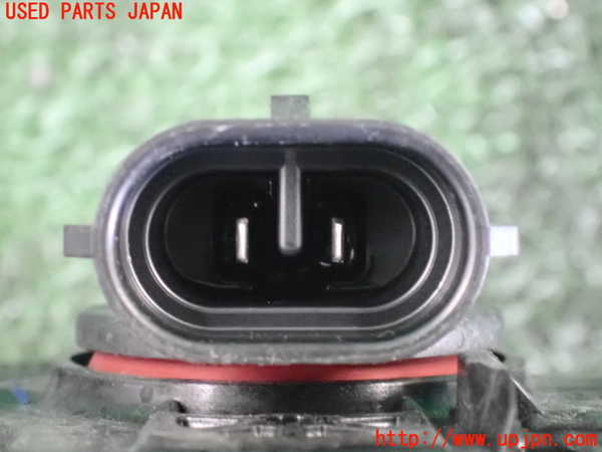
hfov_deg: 19.6
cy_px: 226
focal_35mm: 100
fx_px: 1739
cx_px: 301
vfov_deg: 14.8
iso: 6400
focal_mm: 18
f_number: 4.9
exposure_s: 1/40
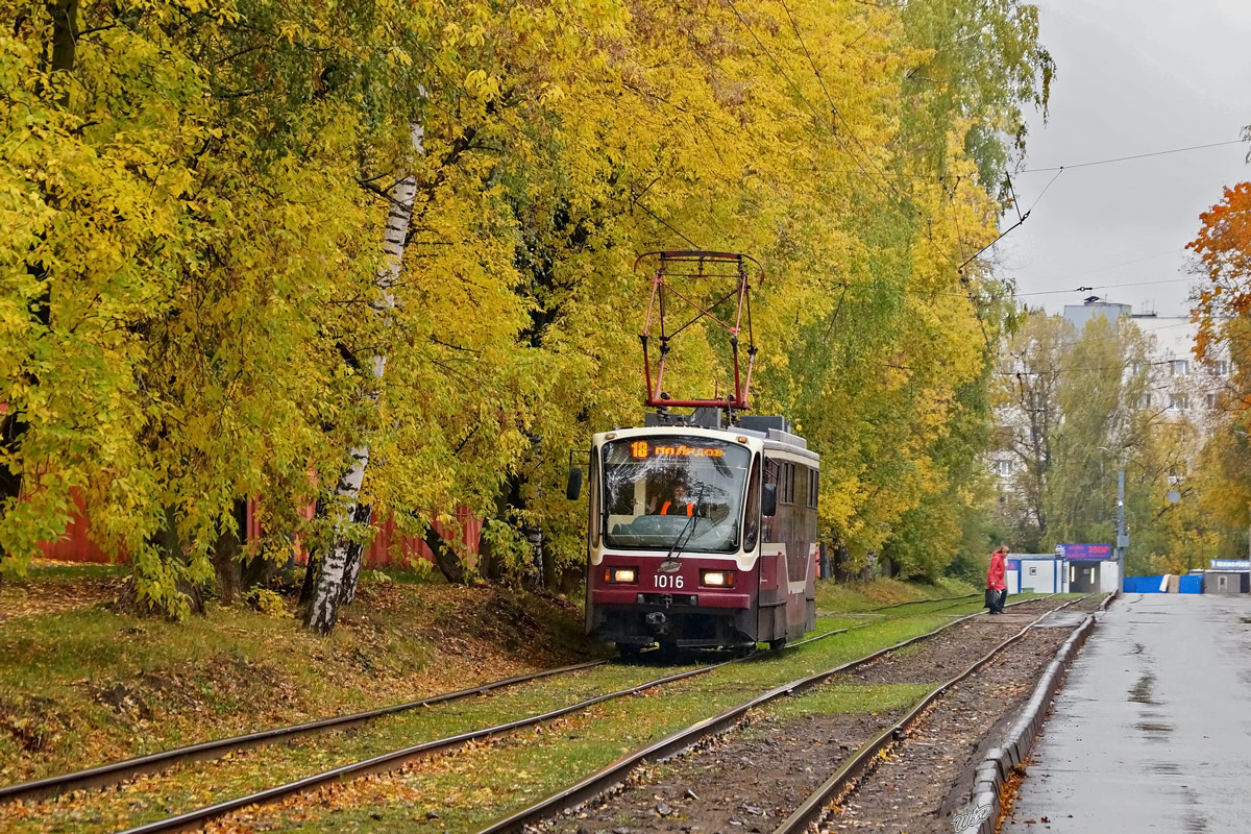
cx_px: 626
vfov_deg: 9.1
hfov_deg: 13.7
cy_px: 417
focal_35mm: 150
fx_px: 5212
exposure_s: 1/500
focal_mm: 100
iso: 800
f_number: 5.6
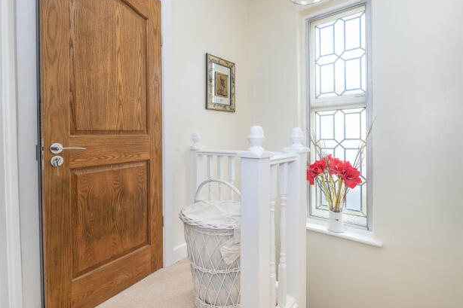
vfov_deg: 73.7
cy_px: 159
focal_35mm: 16
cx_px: 232
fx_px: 206
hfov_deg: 96.8
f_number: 6.4
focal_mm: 10
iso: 400
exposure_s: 1/30
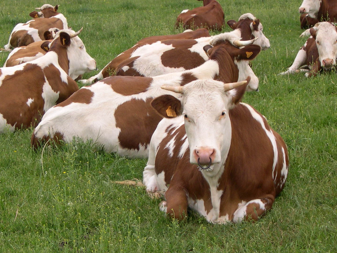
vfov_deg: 14.4
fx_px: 1003
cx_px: 142
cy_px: 109
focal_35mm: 103
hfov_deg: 19.1
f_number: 3.8
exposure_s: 1/453
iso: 100
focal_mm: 15.3
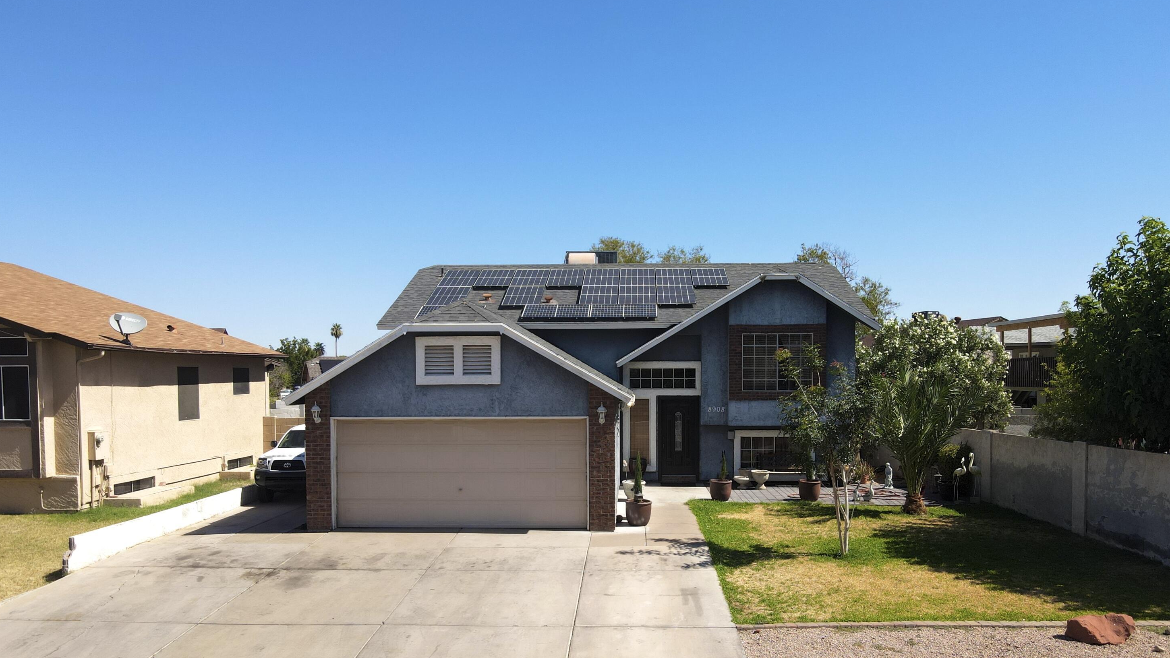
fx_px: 838
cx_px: 599
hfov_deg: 69.9
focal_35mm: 27
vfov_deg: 42.5
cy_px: 422
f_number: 2.8
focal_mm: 4.5
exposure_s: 1/725
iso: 100
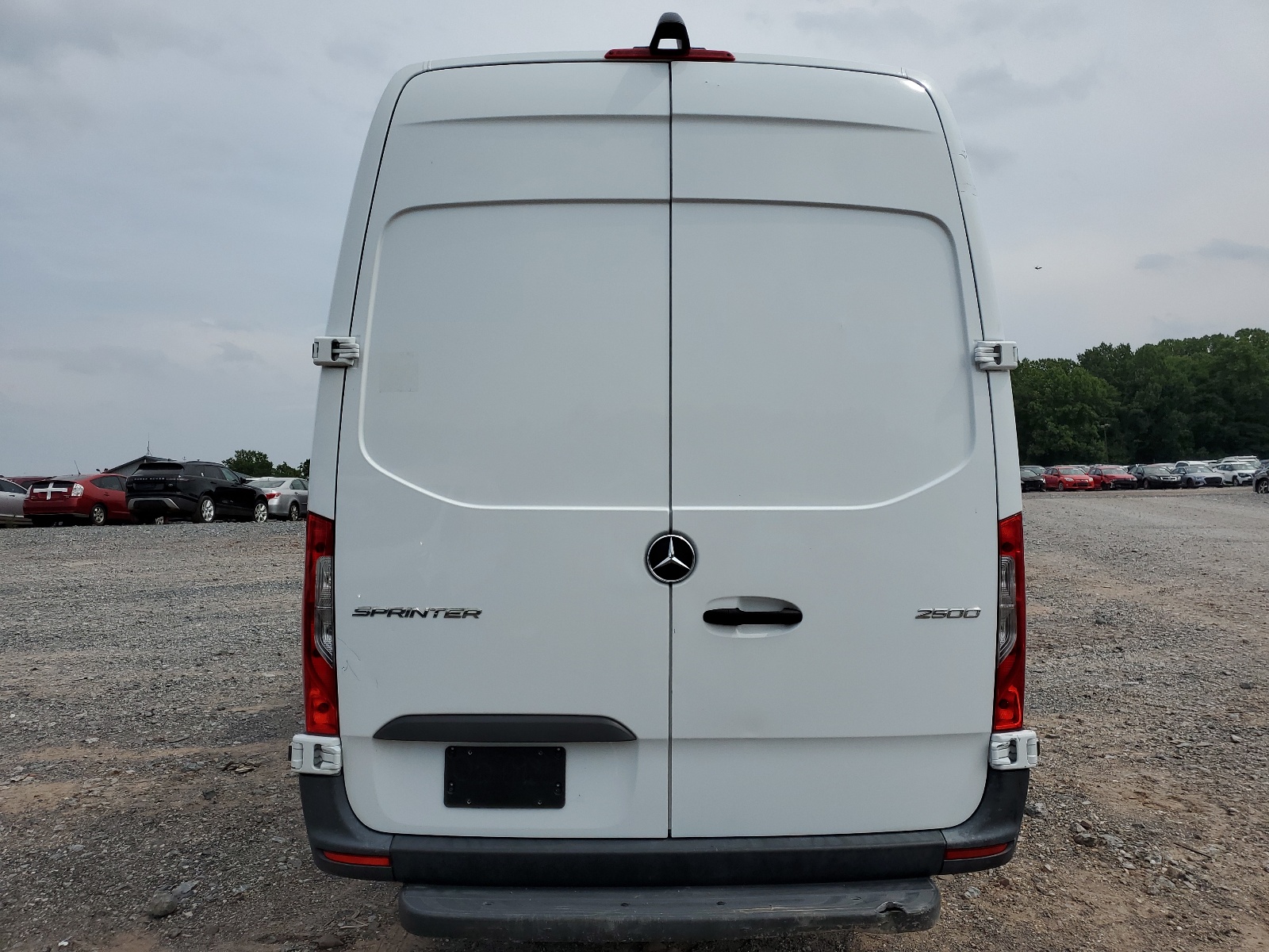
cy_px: 476
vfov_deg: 53.1
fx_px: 953
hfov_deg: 67.3
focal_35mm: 26
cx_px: 634
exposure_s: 1/5000
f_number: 1.5
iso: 50
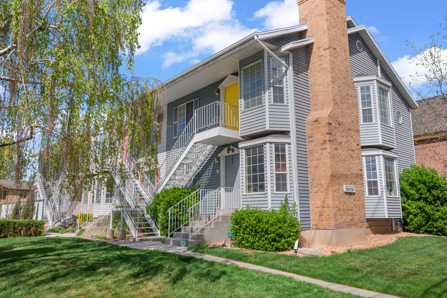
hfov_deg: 68.4
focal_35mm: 26
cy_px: 149
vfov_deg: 48.8
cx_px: 224
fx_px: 329
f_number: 8
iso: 800
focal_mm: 26.5
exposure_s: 1/800
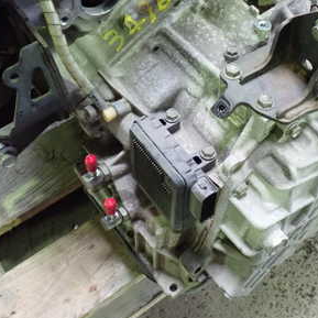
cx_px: 197
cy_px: 107
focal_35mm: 55
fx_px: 572
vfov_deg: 30.9
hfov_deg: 31.0
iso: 800
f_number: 2.3
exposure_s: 1/25
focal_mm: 5.4
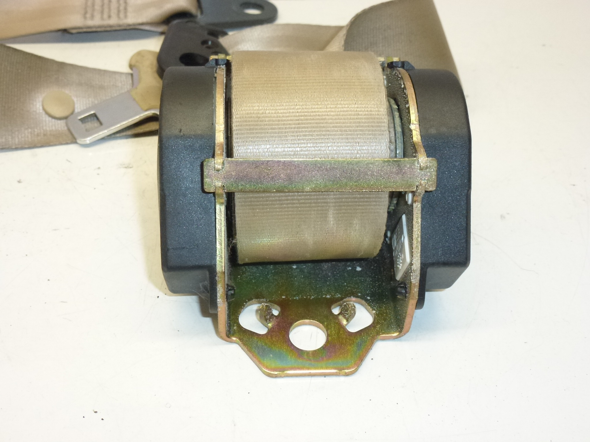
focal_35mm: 41
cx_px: 295
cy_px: 221
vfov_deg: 35.1
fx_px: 699
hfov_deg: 45.8
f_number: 3.9
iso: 400
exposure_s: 1/160
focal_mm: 7.4
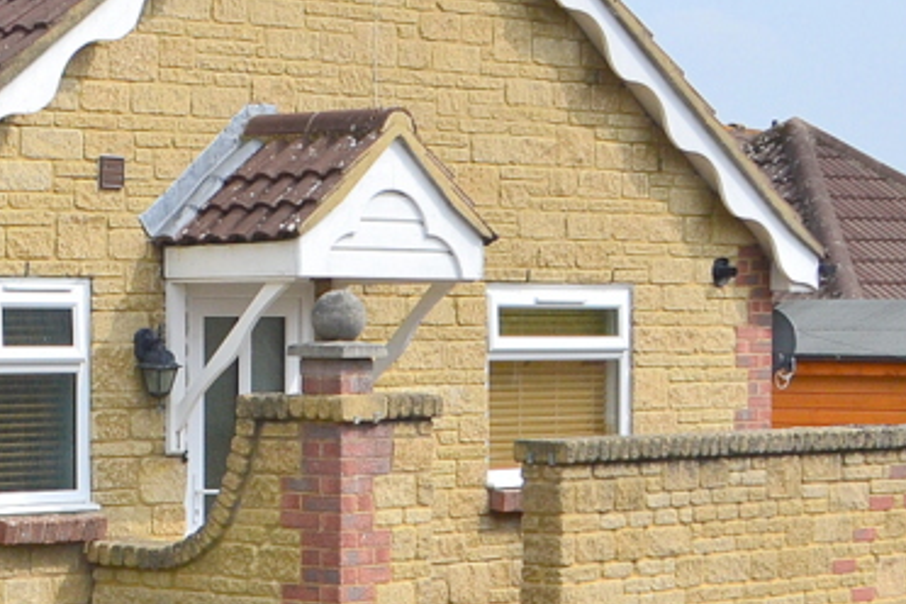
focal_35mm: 116
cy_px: 356
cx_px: -192
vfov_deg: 11.8
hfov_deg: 16.8
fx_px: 2919
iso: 320
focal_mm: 24
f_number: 11
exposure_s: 1/500
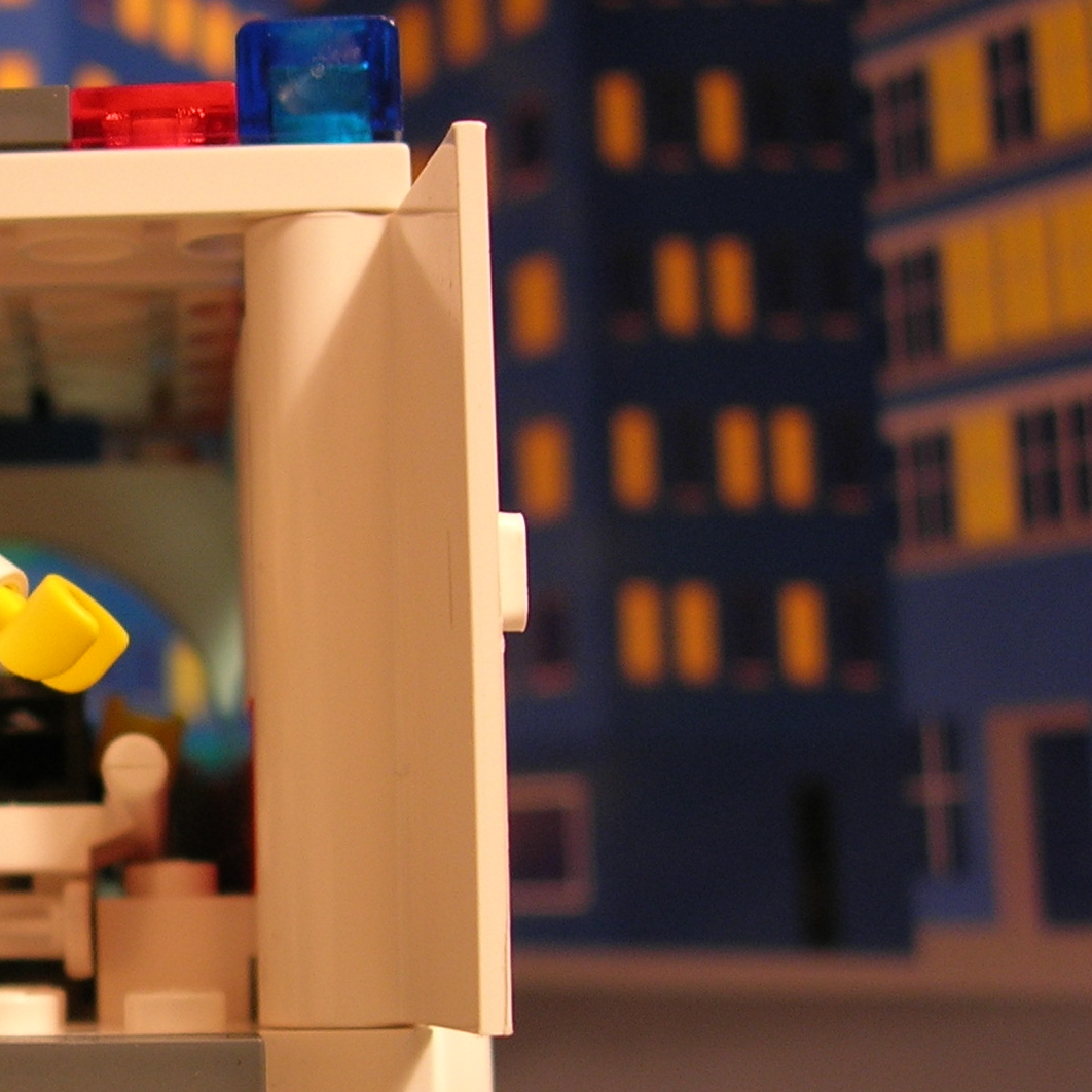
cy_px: 778
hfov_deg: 20.4
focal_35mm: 82
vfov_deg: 21.0
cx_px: -28
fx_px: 2927
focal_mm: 7.8
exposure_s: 1/5.6
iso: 64
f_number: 2.8
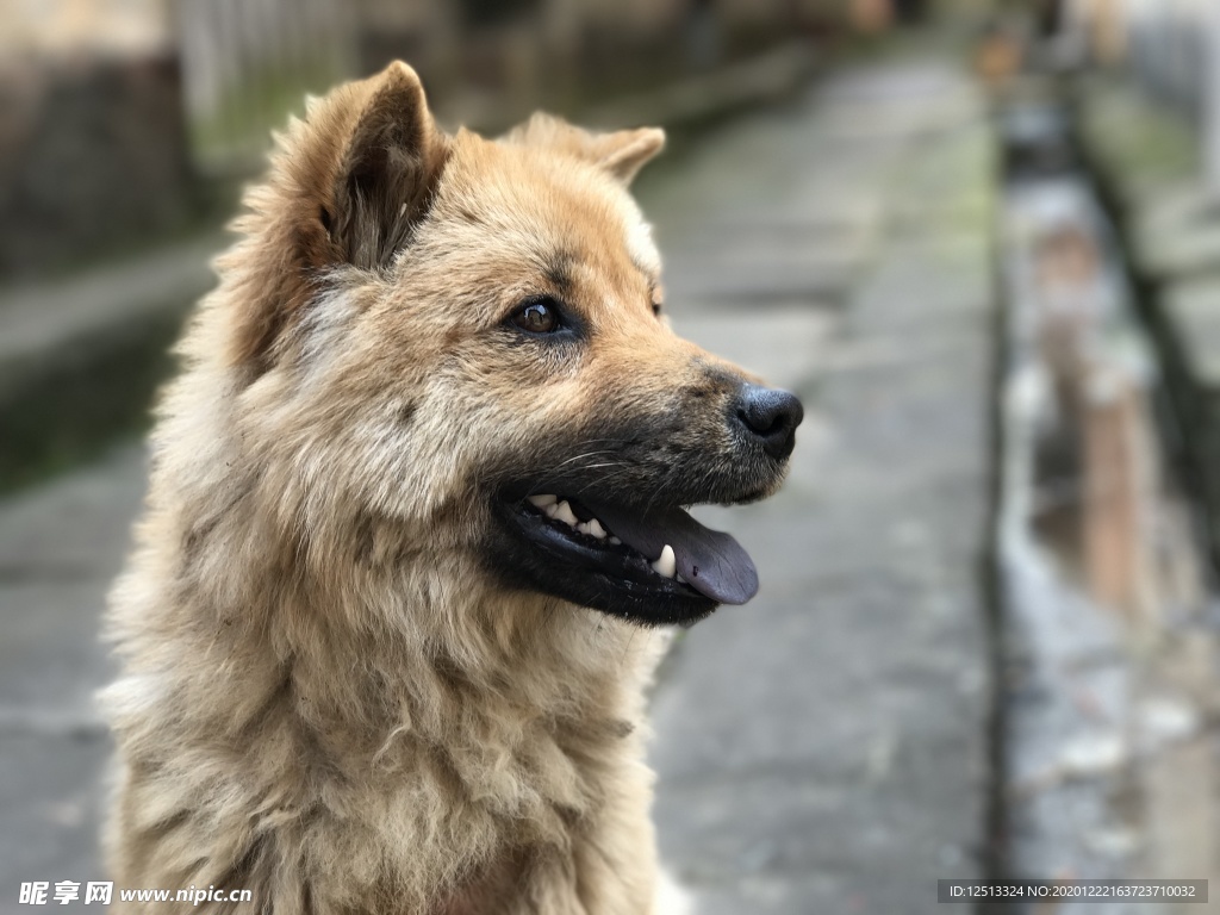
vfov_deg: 25.7
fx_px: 2009
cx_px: 610
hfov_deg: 33.8
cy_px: 458
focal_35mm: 57
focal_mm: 6.6
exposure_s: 1/100
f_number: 2.8
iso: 25
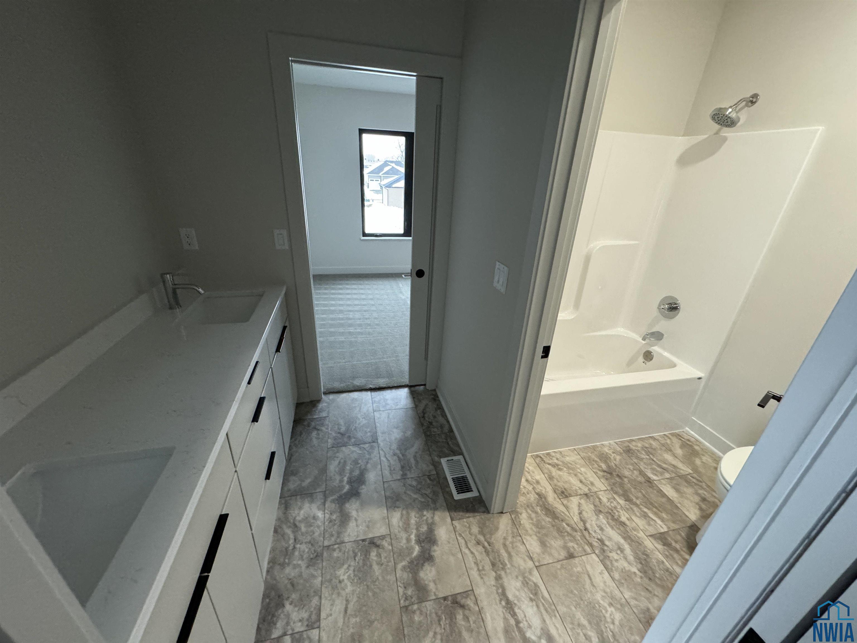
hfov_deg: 102.1
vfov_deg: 85.7
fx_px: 347
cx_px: 428
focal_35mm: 14
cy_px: 322
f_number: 2.2
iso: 800
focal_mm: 2.22
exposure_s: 1/60
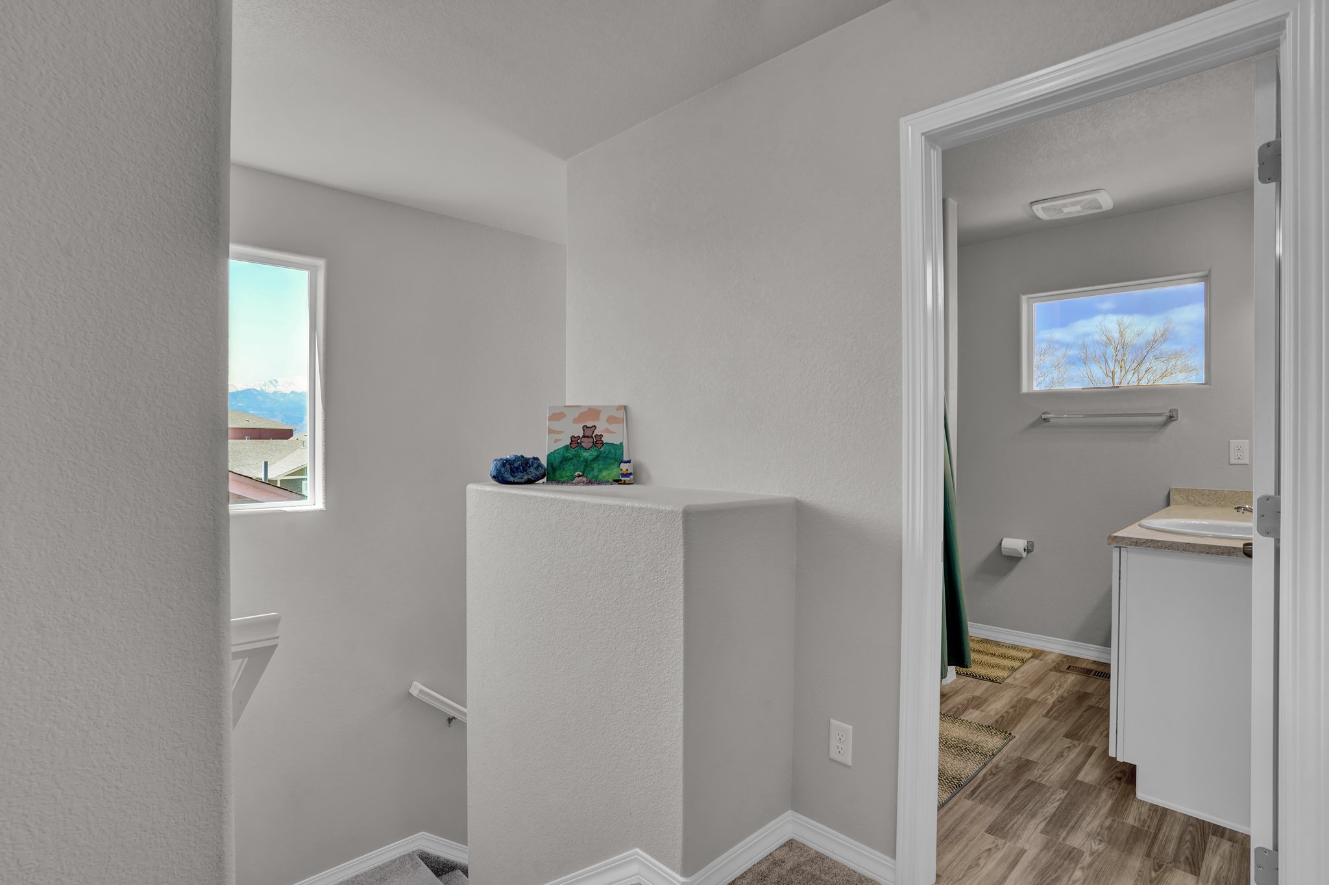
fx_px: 627
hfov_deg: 93.3
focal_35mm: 17
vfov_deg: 70.4
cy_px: 442
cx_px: 664
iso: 400
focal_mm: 17
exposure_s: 1/20
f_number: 8
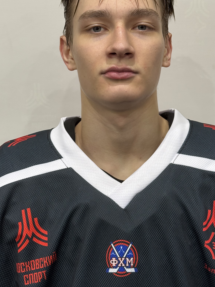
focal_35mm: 62
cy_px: 105
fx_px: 514
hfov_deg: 23.6
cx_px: 124
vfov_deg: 31.0
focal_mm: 6.8
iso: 100
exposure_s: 1/79
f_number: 1.8
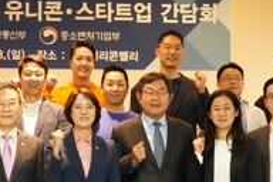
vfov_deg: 14.1
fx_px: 736
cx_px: 61
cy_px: 117
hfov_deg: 20.8
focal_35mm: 97
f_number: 5.6
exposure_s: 1/80
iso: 6400
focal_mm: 31
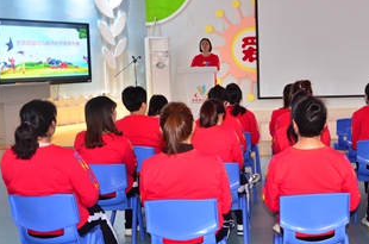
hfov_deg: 37.7
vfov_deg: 26.4
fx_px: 519
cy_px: 99
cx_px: 294
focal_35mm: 51
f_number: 3.8
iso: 1000
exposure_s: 1/60
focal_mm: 21
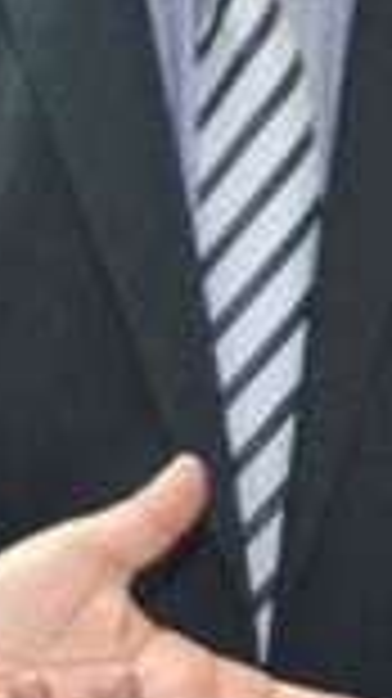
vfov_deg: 11.0
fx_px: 3591
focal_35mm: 194
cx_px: 216
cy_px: -47
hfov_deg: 6.2
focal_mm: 24
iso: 1600
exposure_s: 1/60
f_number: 3.5
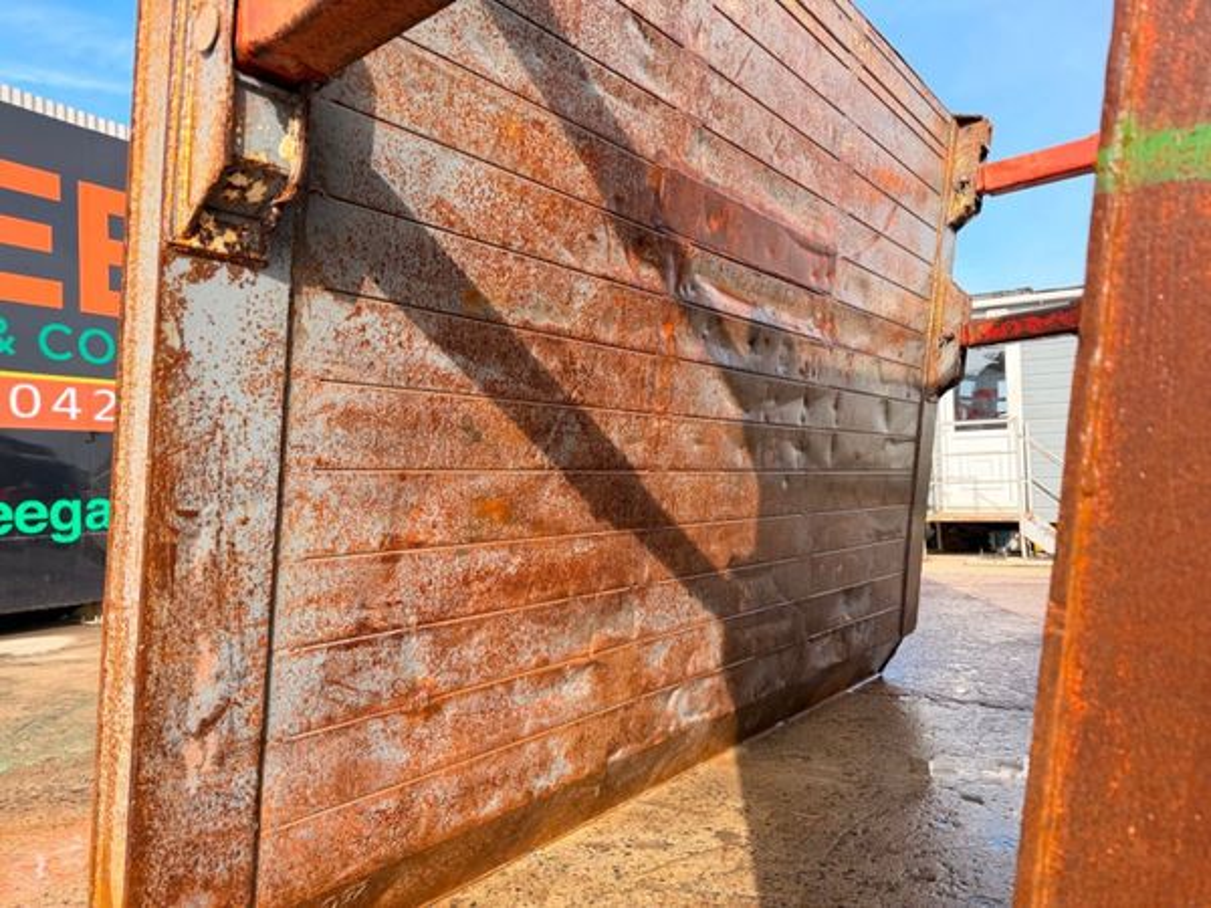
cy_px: 454
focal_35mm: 24
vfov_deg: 56.8
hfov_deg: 71.6
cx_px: 606
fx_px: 840
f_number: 1.78
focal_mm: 6.76
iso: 100
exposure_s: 1/931
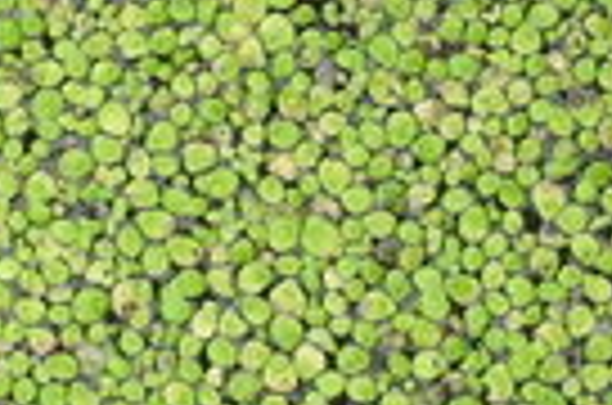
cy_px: 695
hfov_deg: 4.3
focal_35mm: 479
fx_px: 8124
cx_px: -166
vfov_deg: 2.8
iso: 140
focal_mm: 22.4
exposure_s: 1/60
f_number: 5
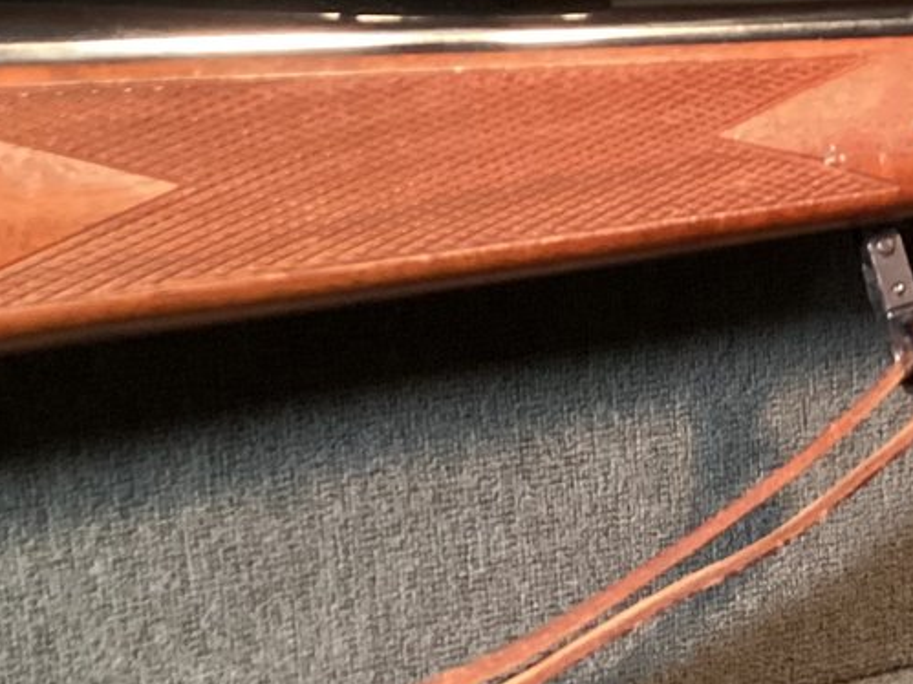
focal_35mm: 94
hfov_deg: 20.0
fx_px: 2479
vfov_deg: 15.7
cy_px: 394
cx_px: 996
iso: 400
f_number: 2.4
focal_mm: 3.3
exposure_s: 1/30
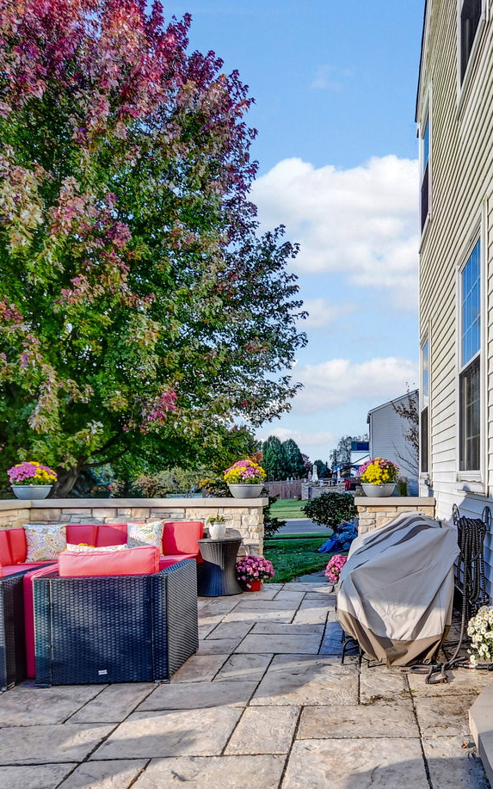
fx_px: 581
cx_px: 404
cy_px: 457
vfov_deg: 68.0
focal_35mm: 27
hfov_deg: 43.5
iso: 200
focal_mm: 10
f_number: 3.5
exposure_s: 1/1600
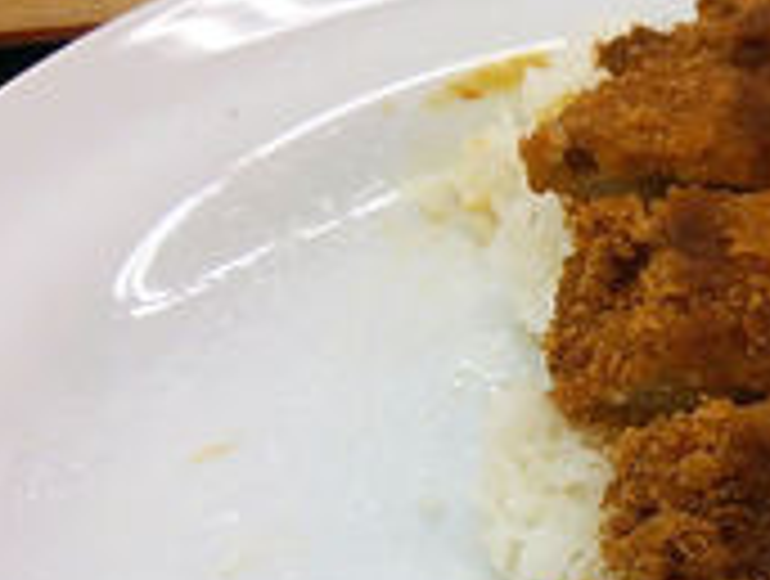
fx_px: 1560
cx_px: 779
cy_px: 598
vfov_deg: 20.3
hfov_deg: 26.2
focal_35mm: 70
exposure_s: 1/59
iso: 50
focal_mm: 4.06
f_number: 1.94
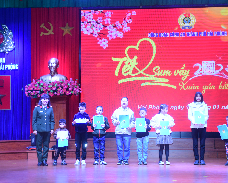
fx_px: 486
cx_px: 138
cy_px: 92
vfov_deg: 21.3
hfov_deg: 26.4
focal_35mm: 72
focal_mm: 42
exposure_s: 1/200
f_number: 4.5
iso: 1600
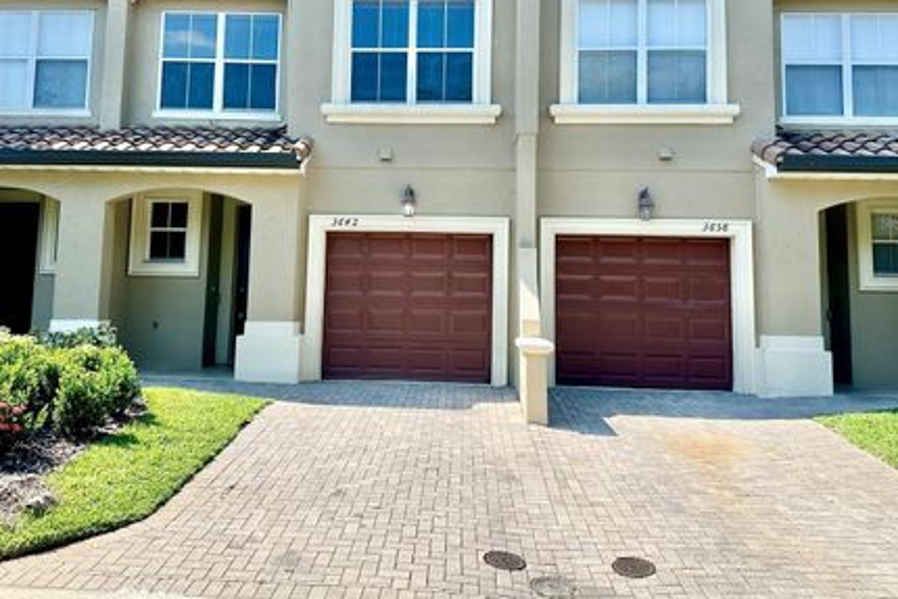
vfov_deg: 44.6
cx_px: 420
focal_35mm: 29
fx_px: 724
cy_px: 222
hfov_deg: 63.6
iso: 80
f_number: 1.78
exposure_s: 1/2110
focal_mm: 6.86
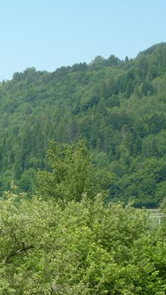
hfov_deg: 9.1
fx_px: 1010
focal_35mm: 129
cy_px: 236
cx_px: -85
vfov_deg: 16.5
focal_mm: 9.1
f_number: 3.9
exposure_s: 1/400
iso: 80
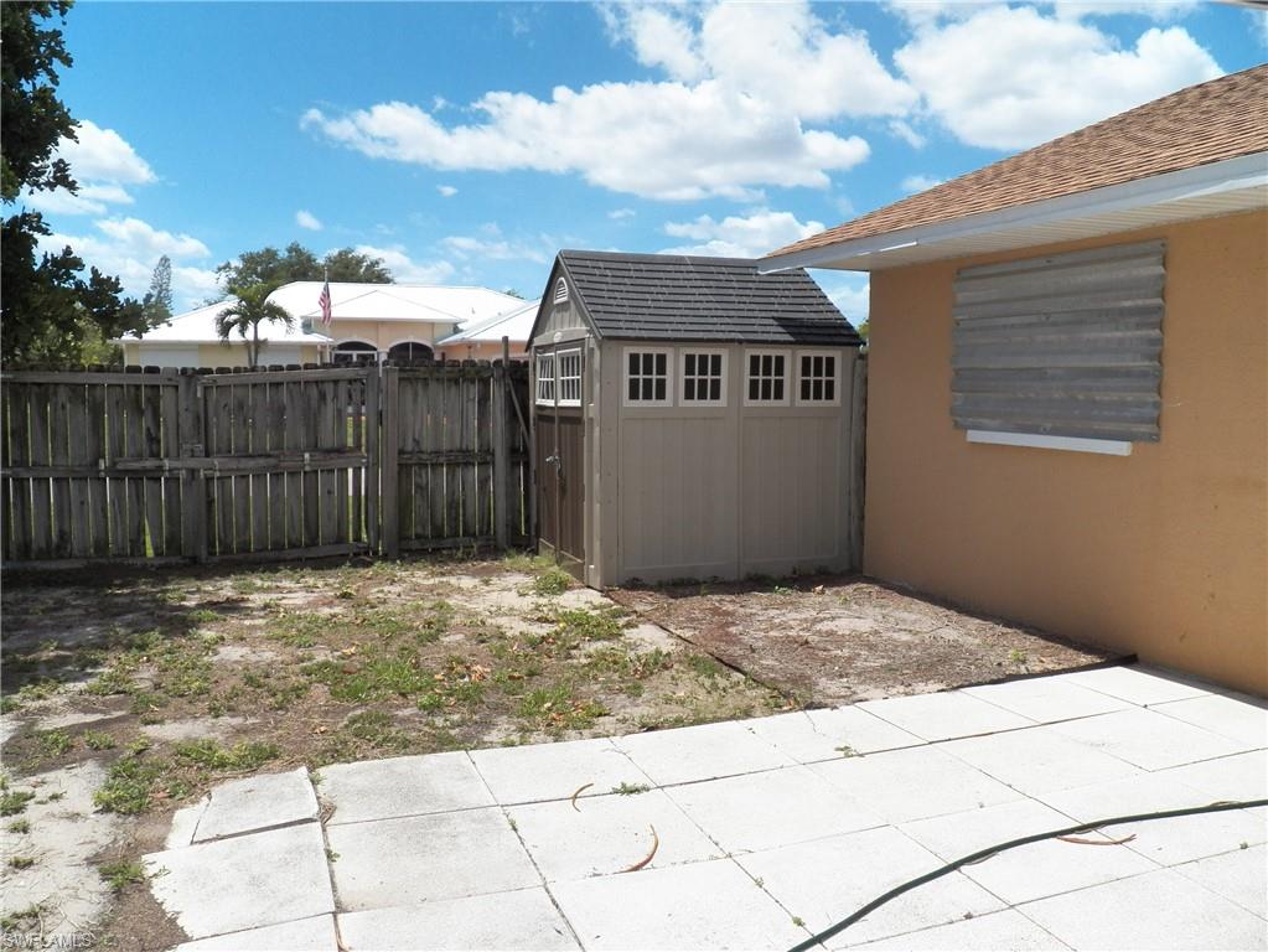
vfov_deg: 49.8
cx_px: 634
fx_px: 1026
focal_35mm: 28
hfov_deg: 63.4
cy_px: 476
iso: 125
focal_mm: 4.9
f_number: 4.5
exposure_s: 1/2000
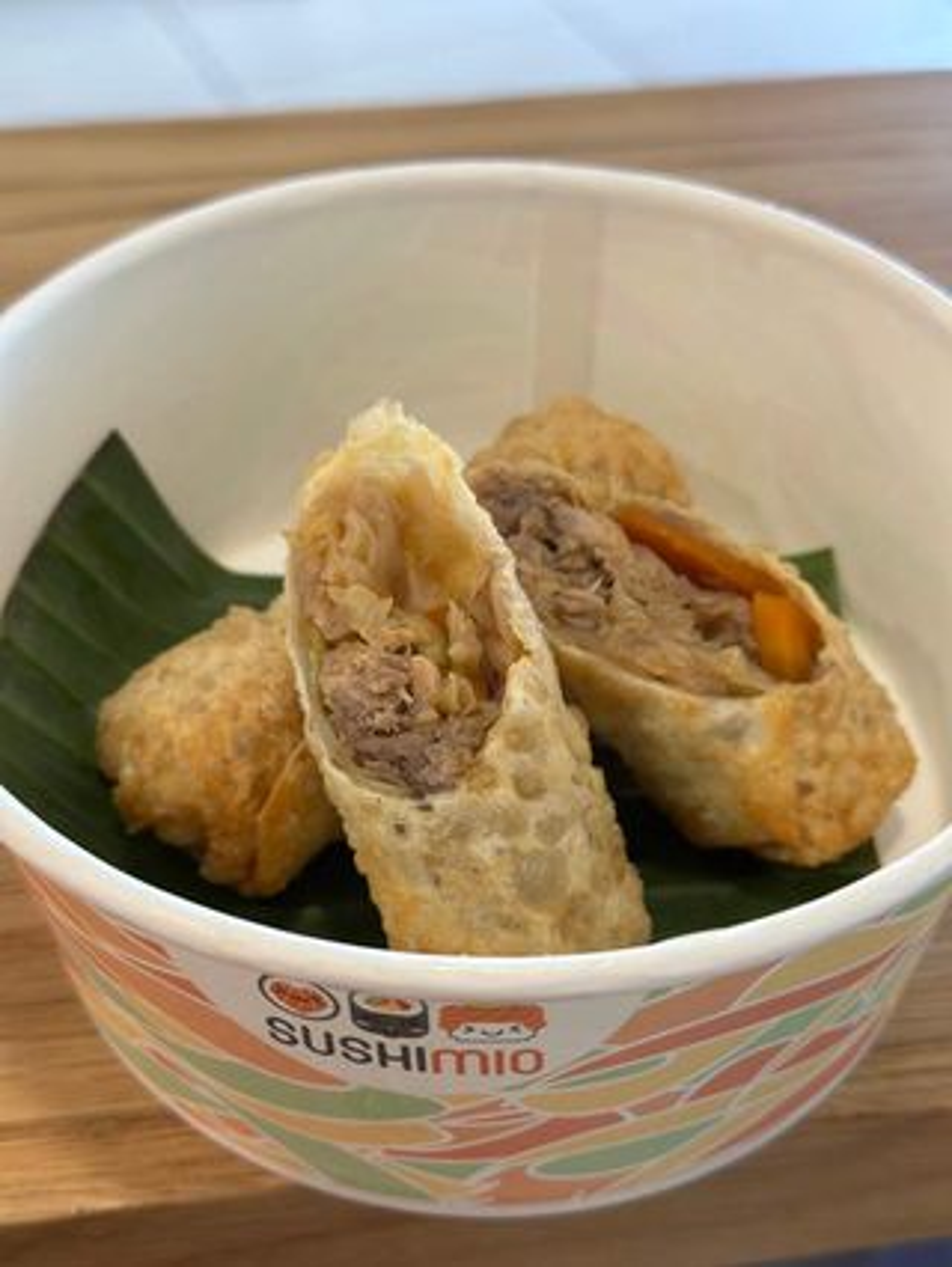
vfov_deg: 39.6
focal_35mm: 48
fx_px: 1758
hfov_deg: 30.3
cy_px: 634
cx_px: 476
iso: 125
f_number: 1.78
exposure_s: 1/100
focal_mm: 6.86
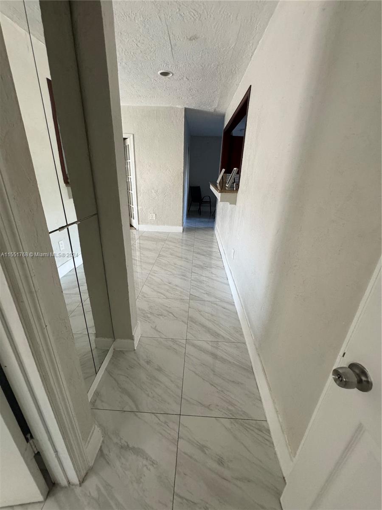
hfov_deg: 85.7
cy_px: 255
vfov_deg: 102.1
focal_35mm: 14
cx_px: 191
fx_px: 206
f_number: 2.2
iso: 320
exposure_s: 1/99
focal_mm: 2.22
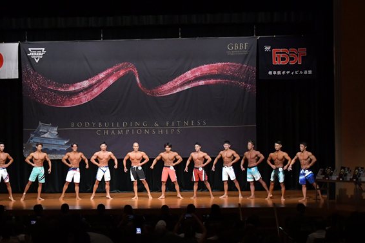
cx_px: 143
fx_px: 750
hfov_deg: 27.3
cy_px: 145
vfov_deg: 18.4
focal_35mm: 74
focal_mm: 36
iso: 5000
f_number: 5.6
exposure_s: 1/400
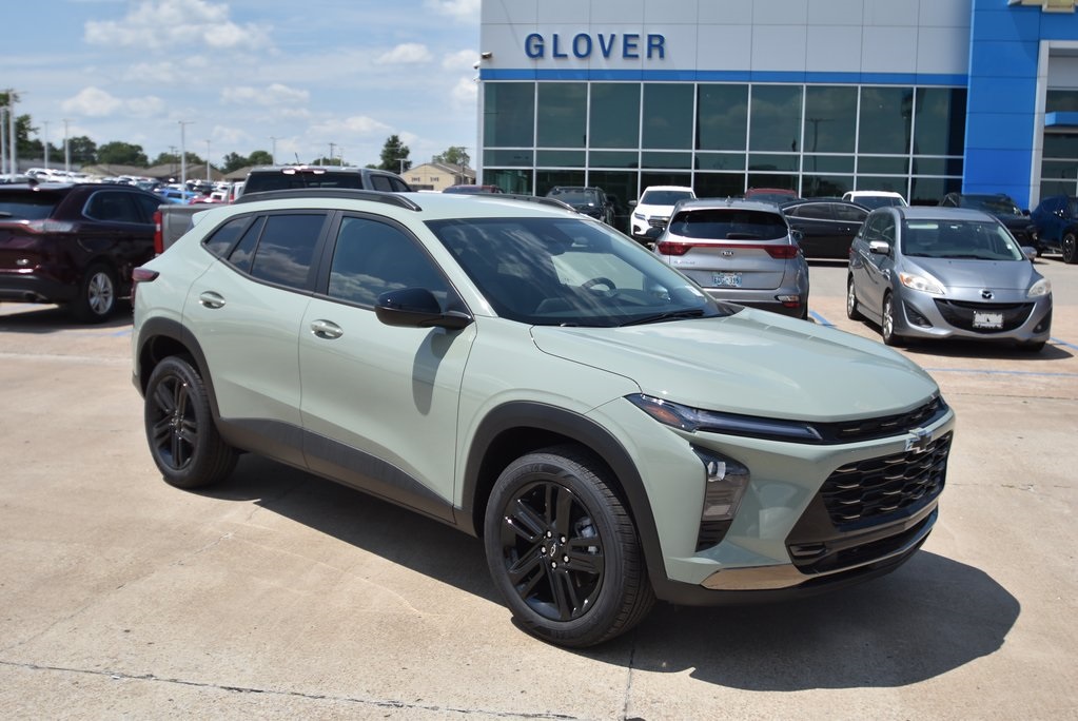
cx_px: 539
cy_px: 360
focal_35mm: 36
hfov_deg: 53.1
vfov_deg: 36.9
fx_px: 1079
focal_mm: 24
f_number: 4.5
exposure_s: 1/1000
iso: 100
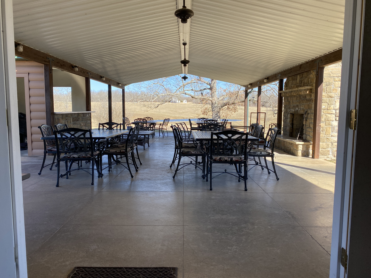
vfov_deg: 53.1
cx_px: 186
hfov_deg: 67.3
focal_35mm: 26
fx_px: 279
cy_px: 139
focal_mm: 4.25
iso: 32
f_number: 1.8
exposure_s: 1/658
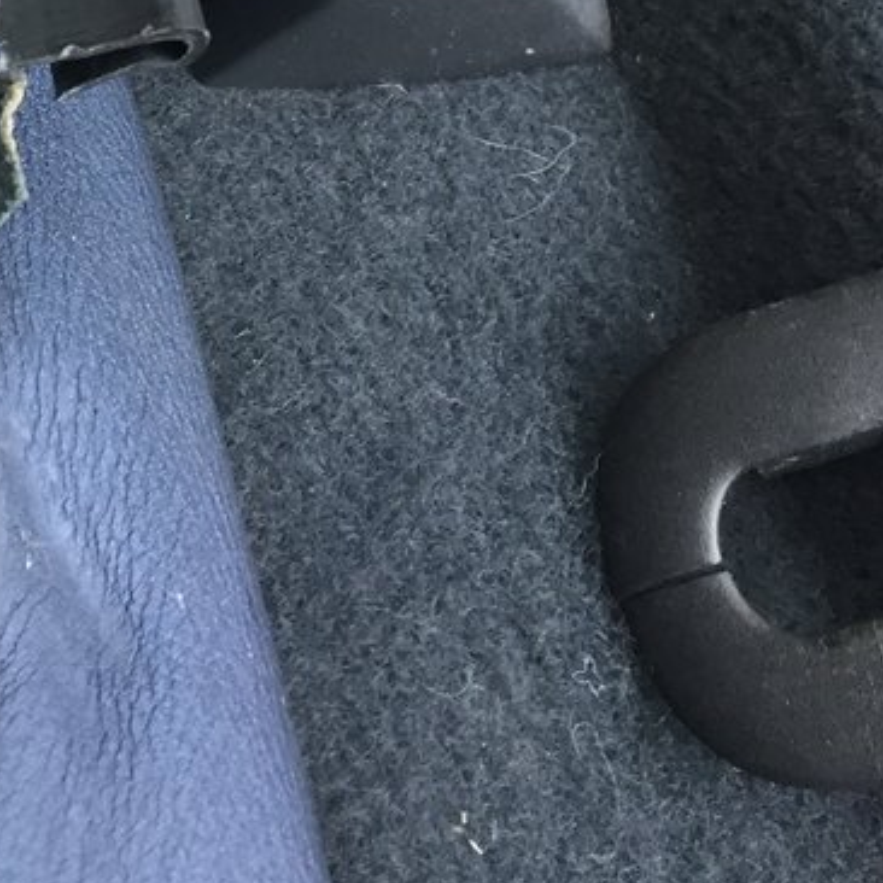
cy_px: -511
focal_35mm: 84
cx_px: 84
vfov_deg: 18.0
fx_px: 2424
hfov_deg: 20.2
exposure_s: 1/30
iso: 32
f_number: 2.2
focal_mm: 4.15
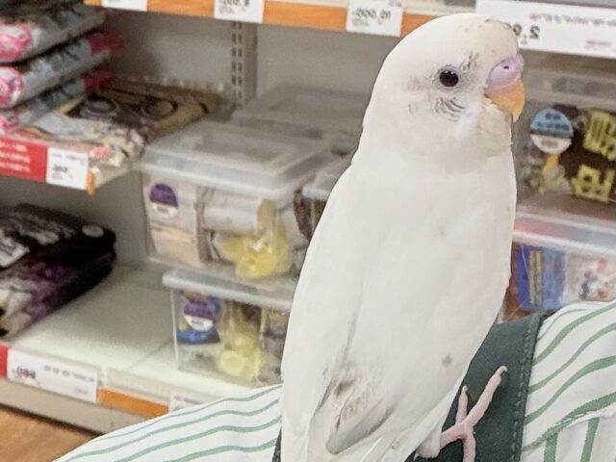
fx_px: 534
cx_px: 308
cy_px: 231
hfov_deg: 60.0
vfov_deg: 46.8
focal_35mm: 30
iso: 80
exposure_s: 1/102
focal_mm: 2.69
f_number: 1.9
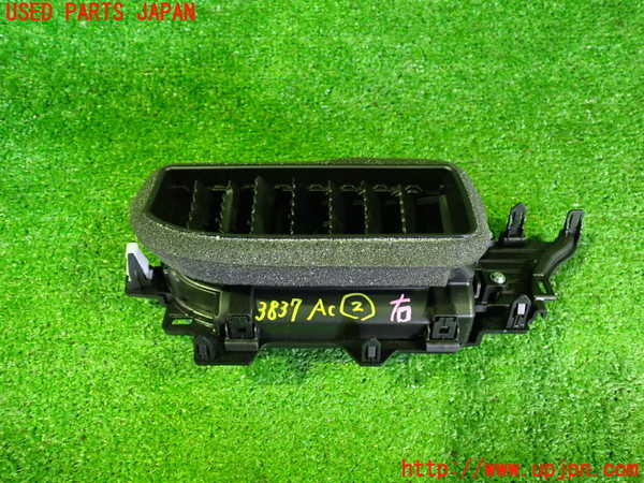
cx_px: 322
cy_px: 242
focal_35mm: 30
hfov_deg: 60.0
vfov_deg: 46.8
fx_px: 558
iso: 800
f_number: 2.3
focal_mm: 5.4
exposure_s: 1/20
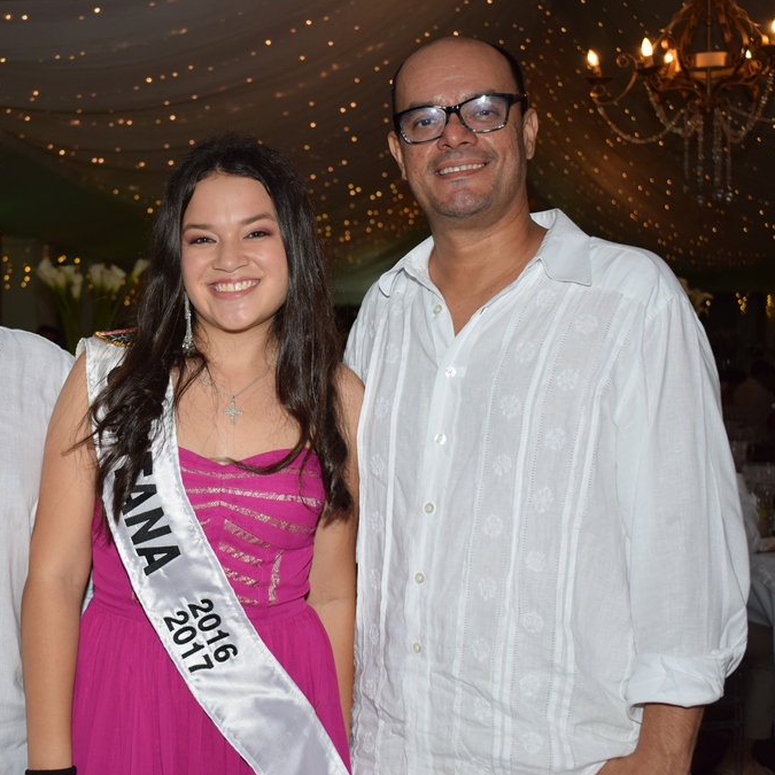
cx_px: 225
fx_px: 1469
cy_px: 384
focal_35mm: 58
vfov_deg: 29.6
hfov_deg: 29.2
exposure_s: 1/160
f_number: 4.2
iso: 400
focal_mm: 30
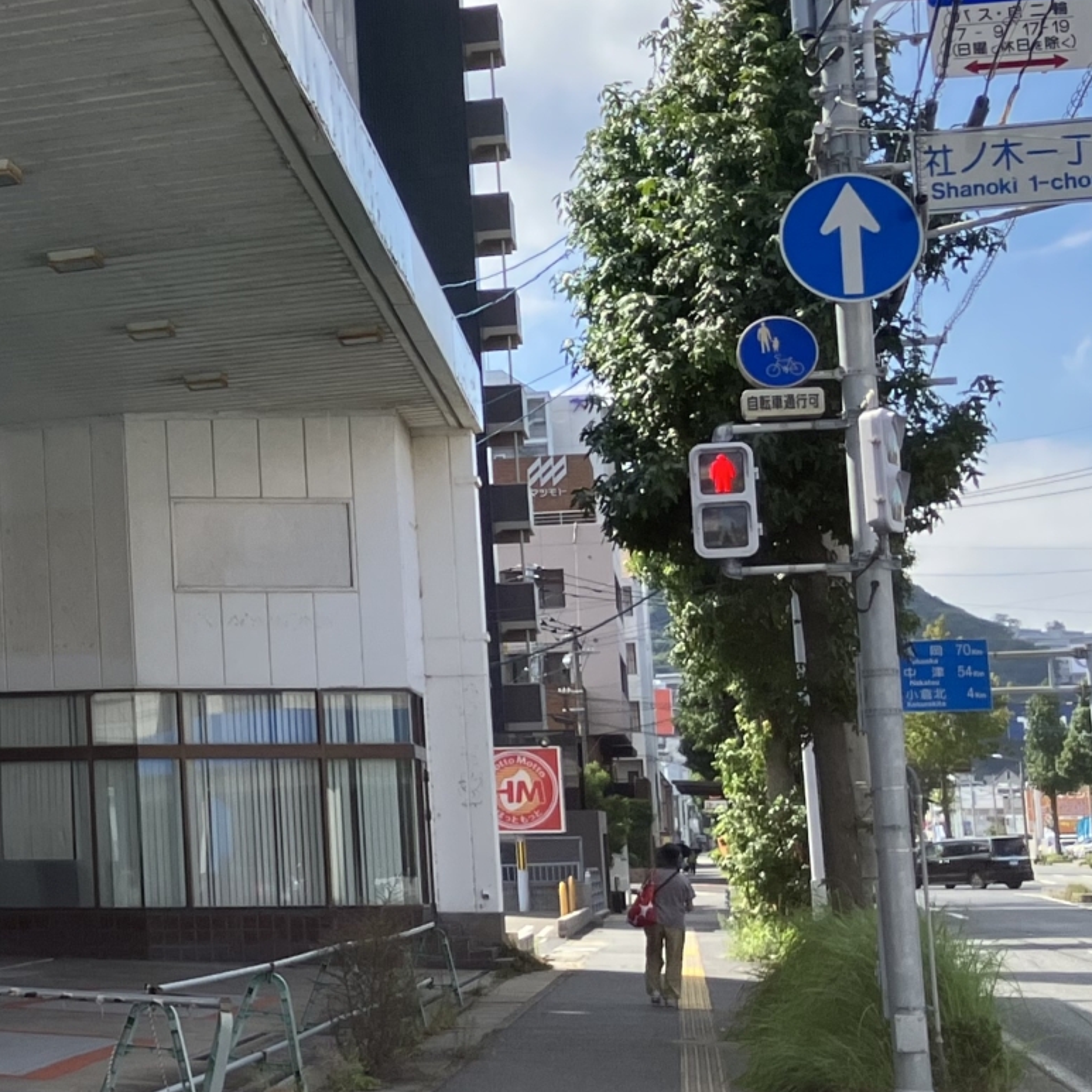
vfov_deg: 21.1
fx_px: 2927
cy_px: 458
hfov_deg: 18.7
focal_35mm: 82
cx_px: -533
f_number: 1.8
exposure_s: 1/1033
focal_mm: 3.99
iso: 32
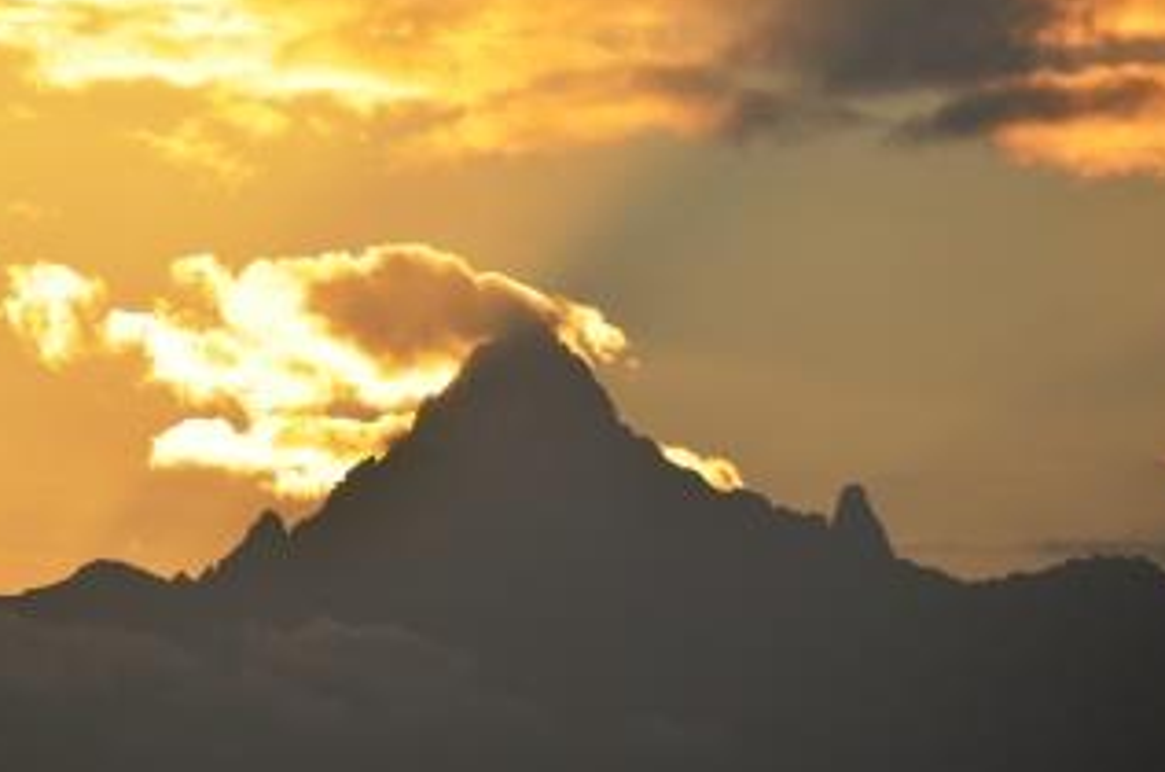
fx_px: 20508
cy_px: 399
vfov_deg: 2.2
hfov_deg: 3.3
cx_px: 448
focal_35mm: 635
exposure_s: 1/1000
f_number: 8
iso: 200
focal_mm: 300
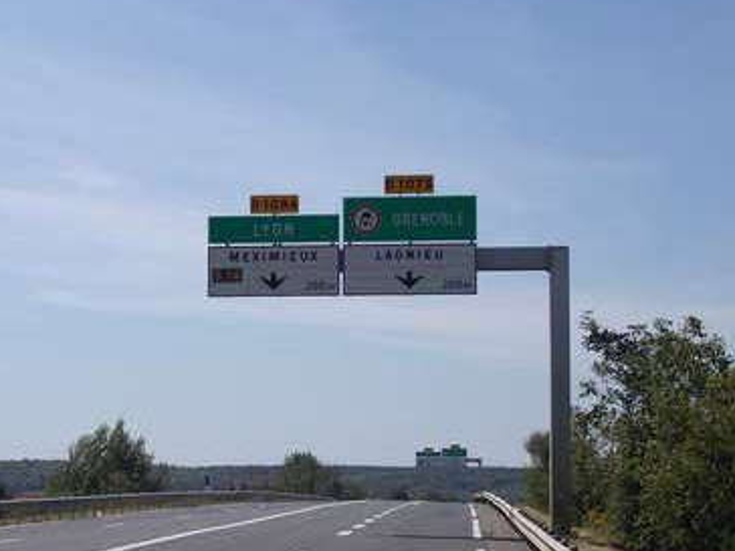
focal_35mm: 84
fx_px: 1784
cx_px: 244
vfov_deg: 17.5
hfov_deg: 23.2
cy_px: 361
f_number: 7.2
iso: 80
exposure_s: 1/500
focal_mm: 7.2
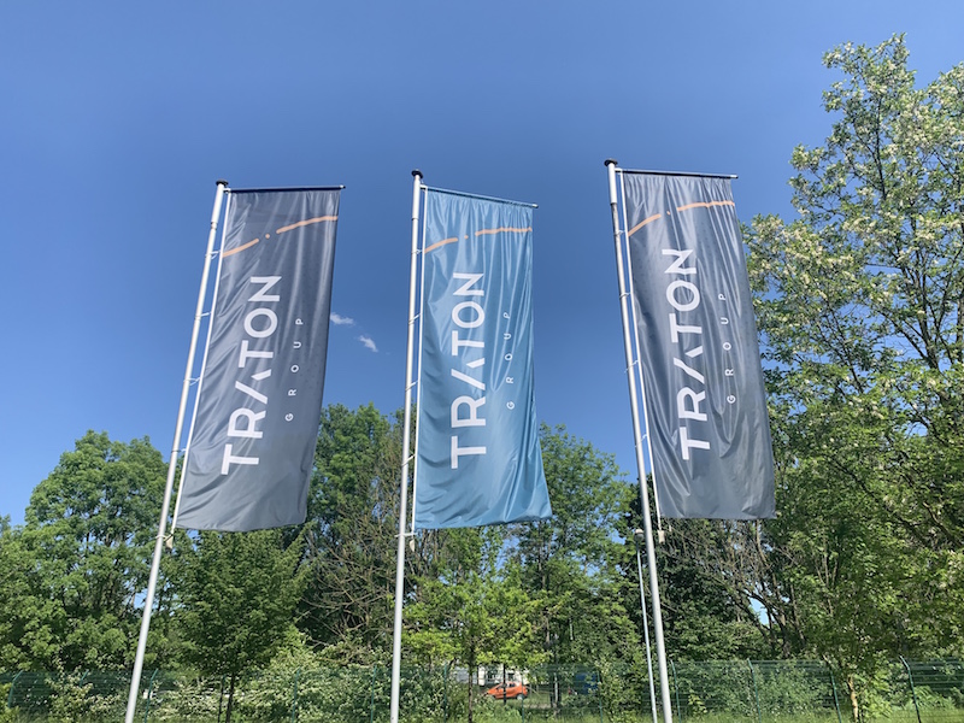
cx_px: 482
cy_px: 362
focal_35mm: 26
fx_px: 724
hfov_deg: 67.3
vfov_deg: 53.1
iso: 25
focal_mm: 4.25
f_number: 1.8
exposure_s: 1/1916
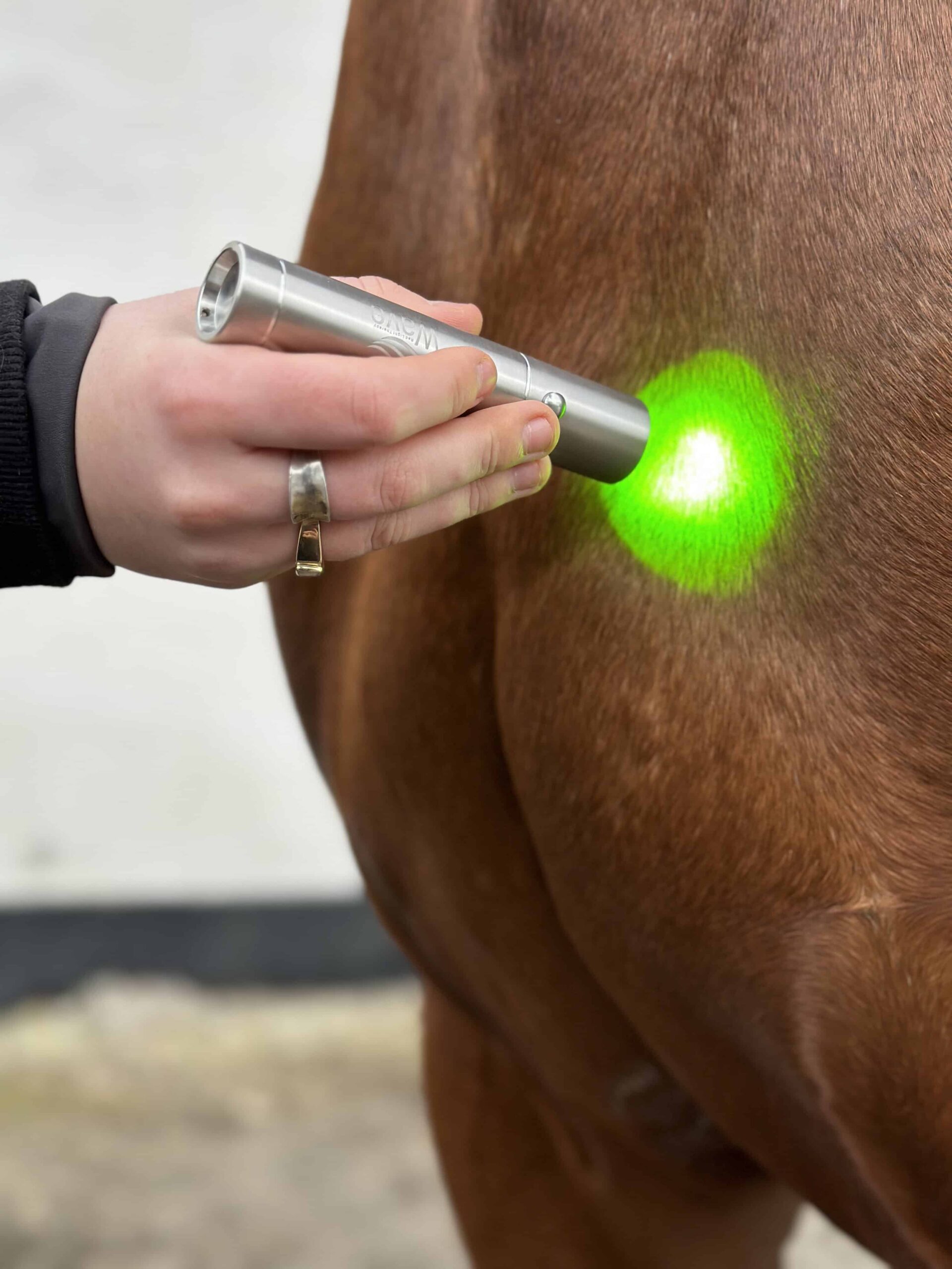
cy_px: 634
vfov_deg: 39.7
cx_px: 476
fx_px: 1760
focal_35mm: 48
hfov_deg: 30.3
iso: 125
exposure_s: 1/116
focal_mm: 6.86
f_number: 1.78
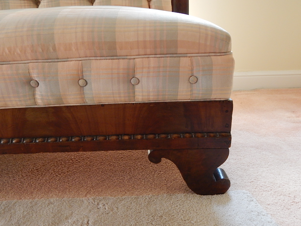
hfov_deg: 69.4
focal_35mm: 25
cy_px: 113
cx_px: 150
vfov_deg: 54.9
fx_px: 217
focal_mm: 4.5
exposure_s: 1/40
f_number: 3.1
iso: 400
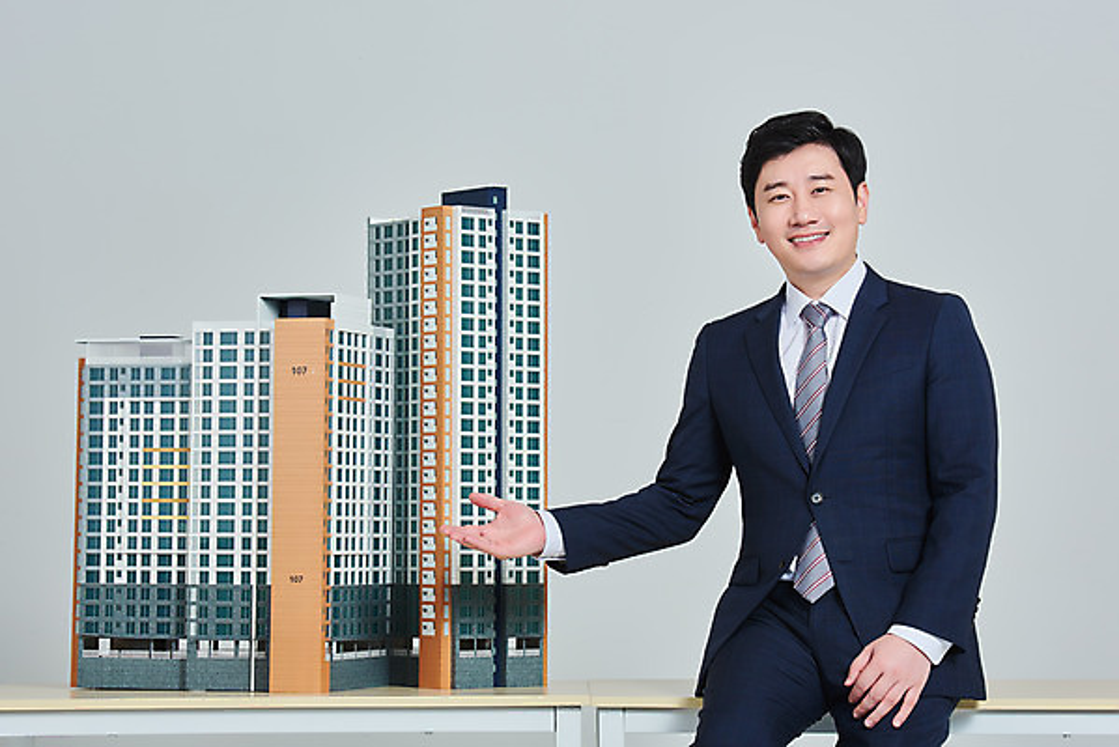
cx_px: 560
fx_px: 3172
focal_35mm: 102
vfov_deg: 13.4
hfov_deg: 20.0
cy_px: 374
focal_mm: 102
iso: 100
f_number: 14
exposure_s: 1/125
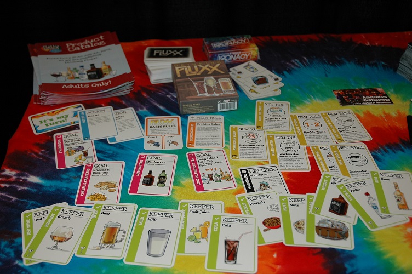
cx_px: 206
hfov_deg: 45.0
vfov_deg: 30.8
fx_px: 497
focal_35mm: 44
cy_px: 137
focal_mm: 29
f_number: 4
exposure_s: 1/60
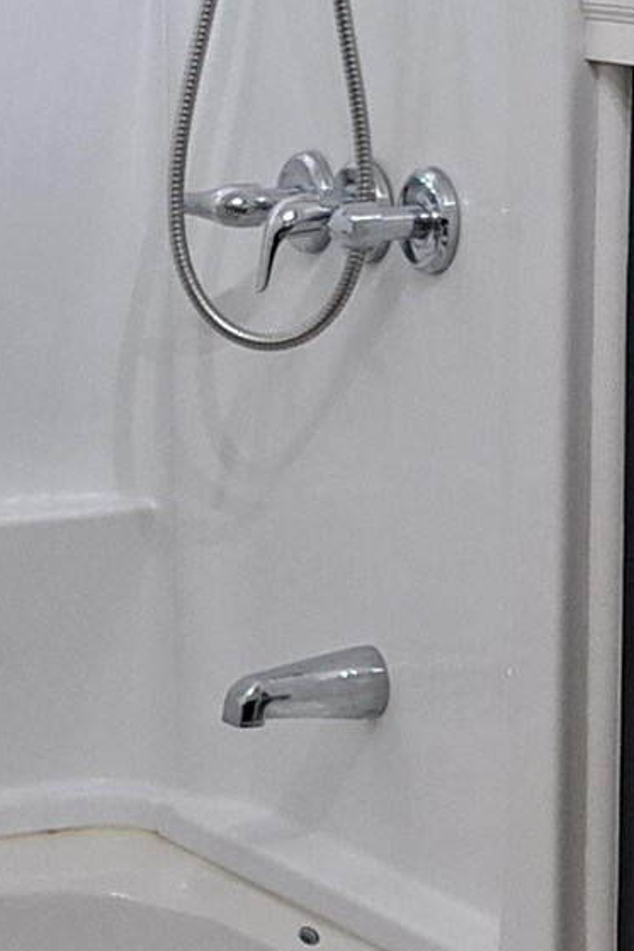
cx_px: 401
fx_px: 3621
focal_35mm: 137
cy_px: 813
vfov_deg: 14.8
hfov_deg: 10.0
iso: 125
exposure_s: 1/60
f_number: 1.8
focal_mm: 5.23
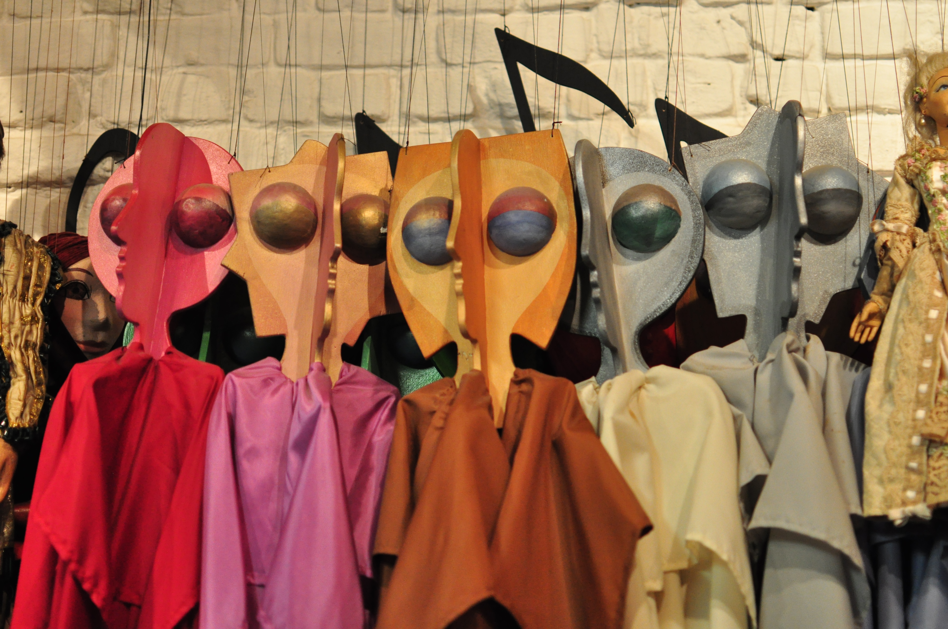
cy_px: 314
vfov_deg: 25.7
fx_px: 1381
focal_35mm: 52
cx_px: 474
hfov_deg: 37.9
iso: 1250
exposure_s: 1/160
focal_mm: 35
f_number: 1.8
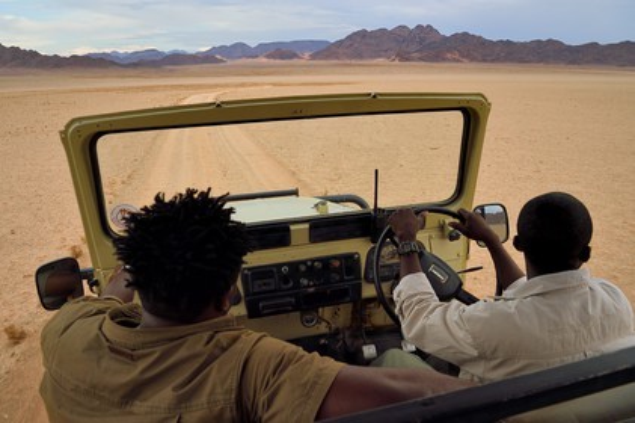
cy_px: 212
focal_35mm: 24
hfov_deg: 73.8
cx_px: 318
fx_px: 423
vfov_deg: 53.1
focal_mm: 24
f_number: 9
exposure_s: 1/320
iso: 800
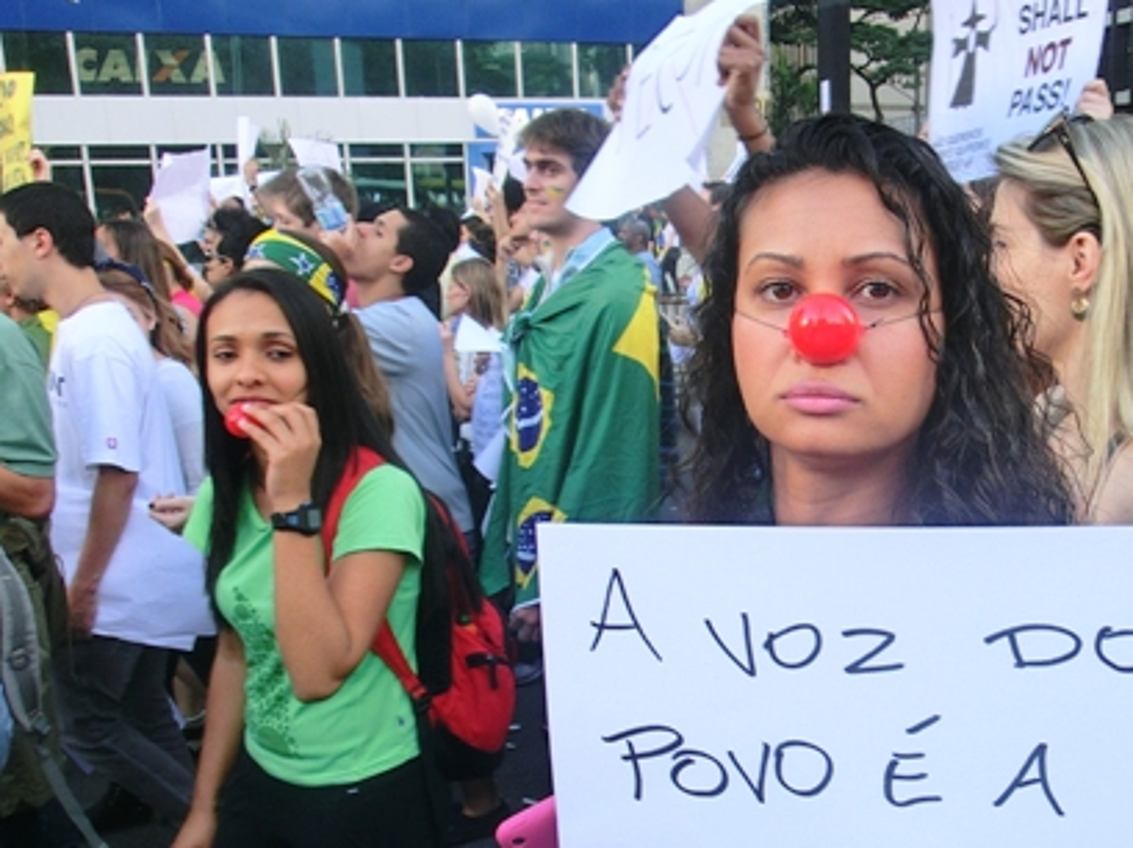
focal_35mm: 47
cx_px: 842
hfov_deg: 39.4
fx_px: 1537
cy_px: 518
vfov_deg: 30.7
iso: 100
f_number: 3.5
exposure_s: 1/80
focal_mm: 5.25
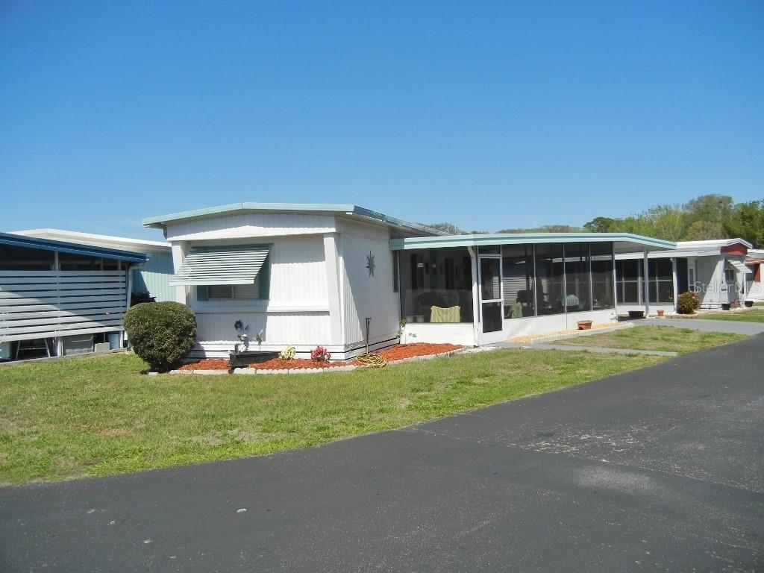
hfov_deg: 60.0
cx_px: 382
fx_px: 662
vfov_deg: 46.8
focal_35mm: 30
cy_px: 286
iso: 160
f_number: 7
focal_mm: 5.4
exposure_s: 1/650
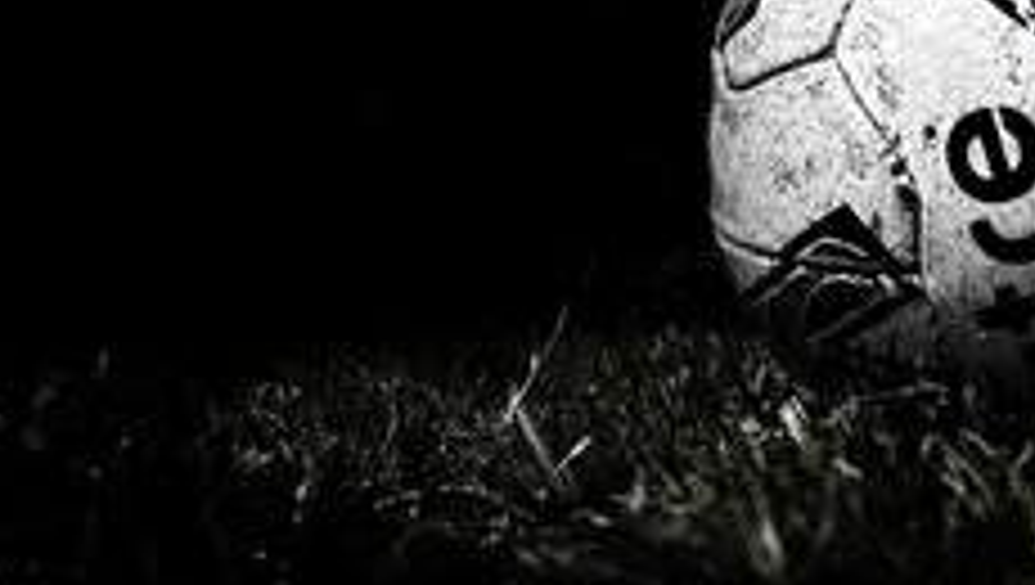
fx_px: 1594
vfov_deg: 20.4
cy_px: 58
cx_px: 810
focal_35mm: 58
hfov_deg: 35.0
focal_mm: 22
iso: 100
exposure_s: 1/125
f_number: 5.6
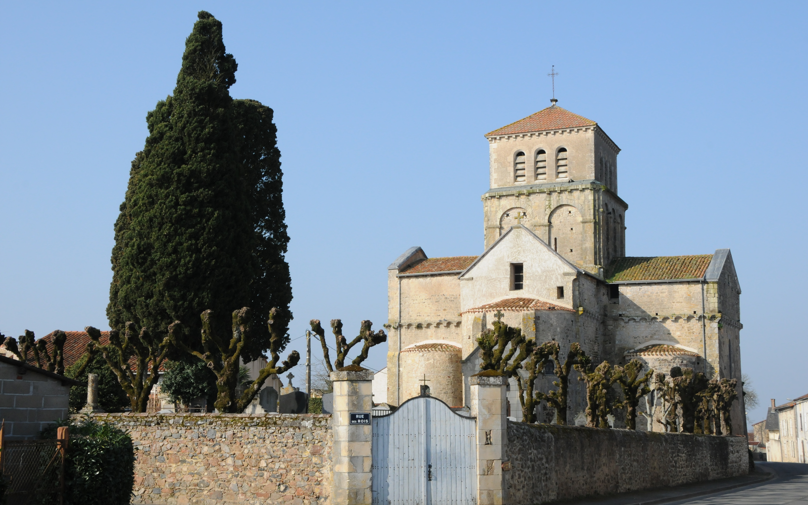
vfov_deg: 24.9
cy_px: 253
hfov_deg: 38.9
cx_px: 404
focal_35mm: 52
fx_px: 1145
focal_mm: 34
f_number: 13
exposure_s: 1/640
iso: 800
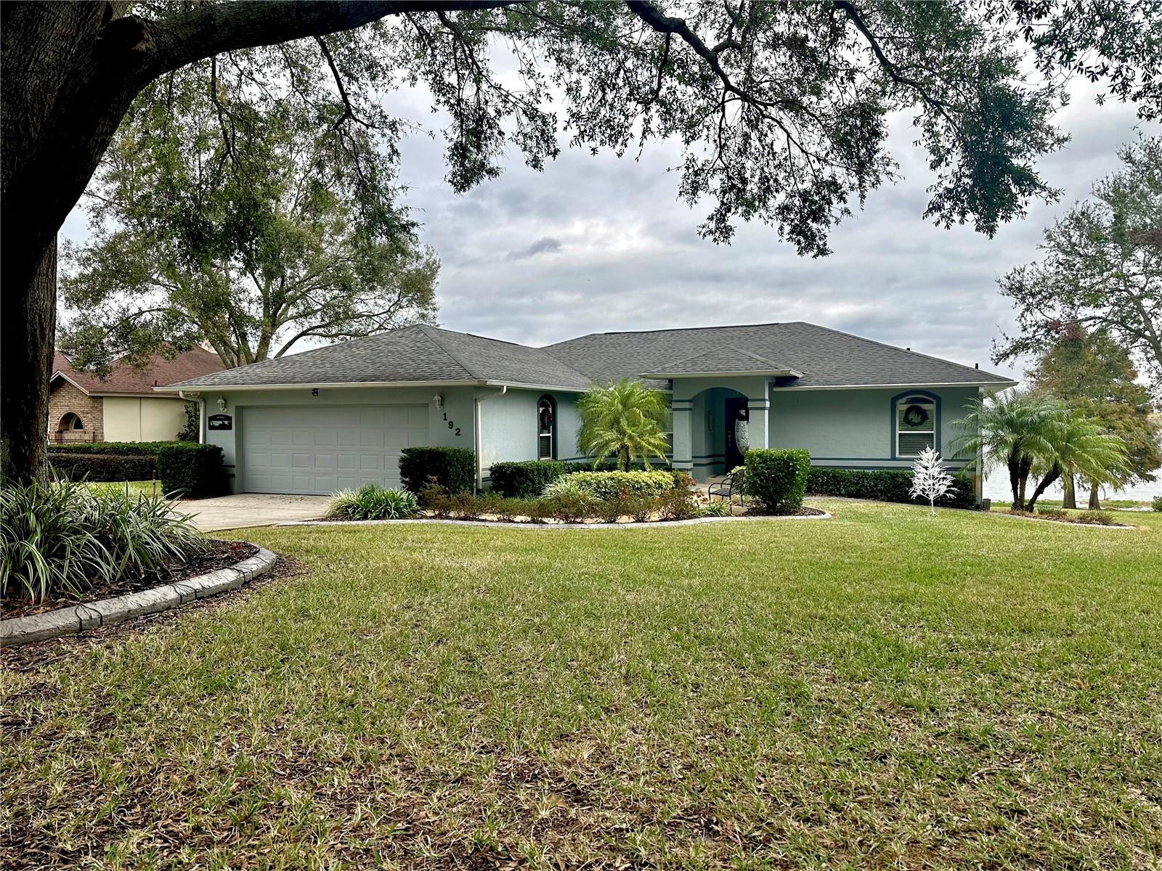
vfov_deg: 56.8
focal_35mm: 24
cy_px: 436
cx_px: 581
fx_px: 806
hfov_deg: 71.6
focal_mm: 6.86
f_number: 1.78
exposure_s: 1/773
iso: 80
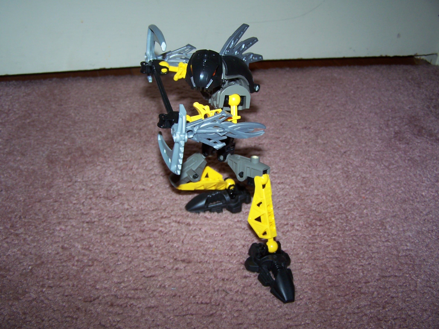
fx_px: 482
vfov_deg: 37.7
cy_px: 164
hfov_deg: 49.0
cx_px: 220
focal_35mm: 38
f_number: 2.8
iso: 80
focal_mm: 6.3
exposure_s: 1/60
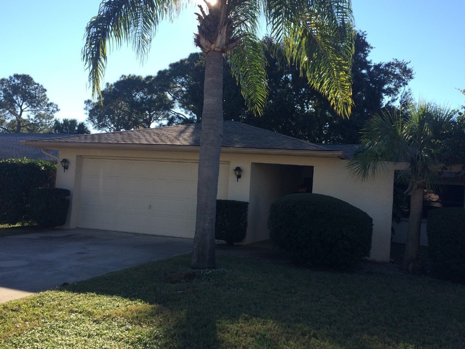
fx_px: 457
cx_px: 250
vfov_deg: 41.8
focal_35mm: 34
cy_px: 173
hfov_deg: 53.9
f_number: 2.2
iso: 32
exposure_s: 1/1080
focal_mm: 4.12
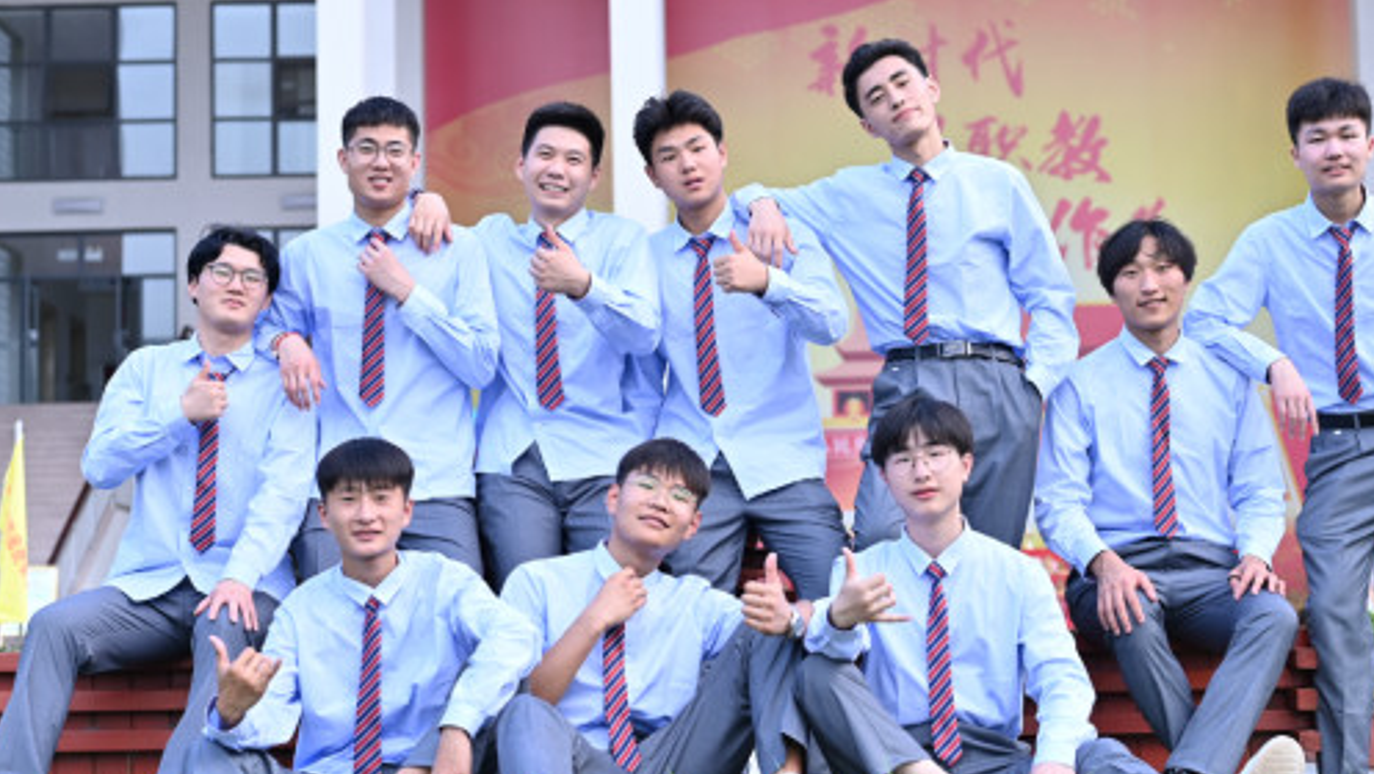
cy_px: 355
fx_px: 2879
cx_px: 716
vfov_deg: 15.3
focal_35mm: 79
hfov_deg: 26.8
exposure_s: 1/200
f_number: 3.2
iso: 250
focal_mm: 50
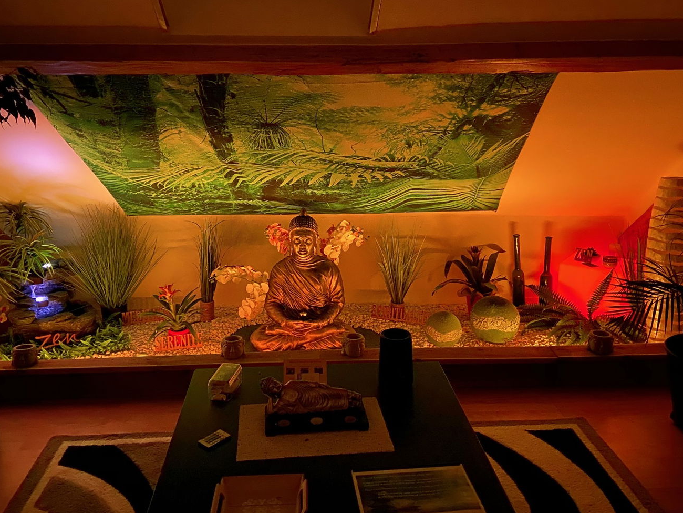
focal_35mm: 32
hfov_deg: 56.8
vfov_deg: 44.0
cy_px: 213
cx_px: 325
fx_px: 631
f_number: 1.8
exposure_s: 1/8
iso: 1250
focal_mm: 4.25
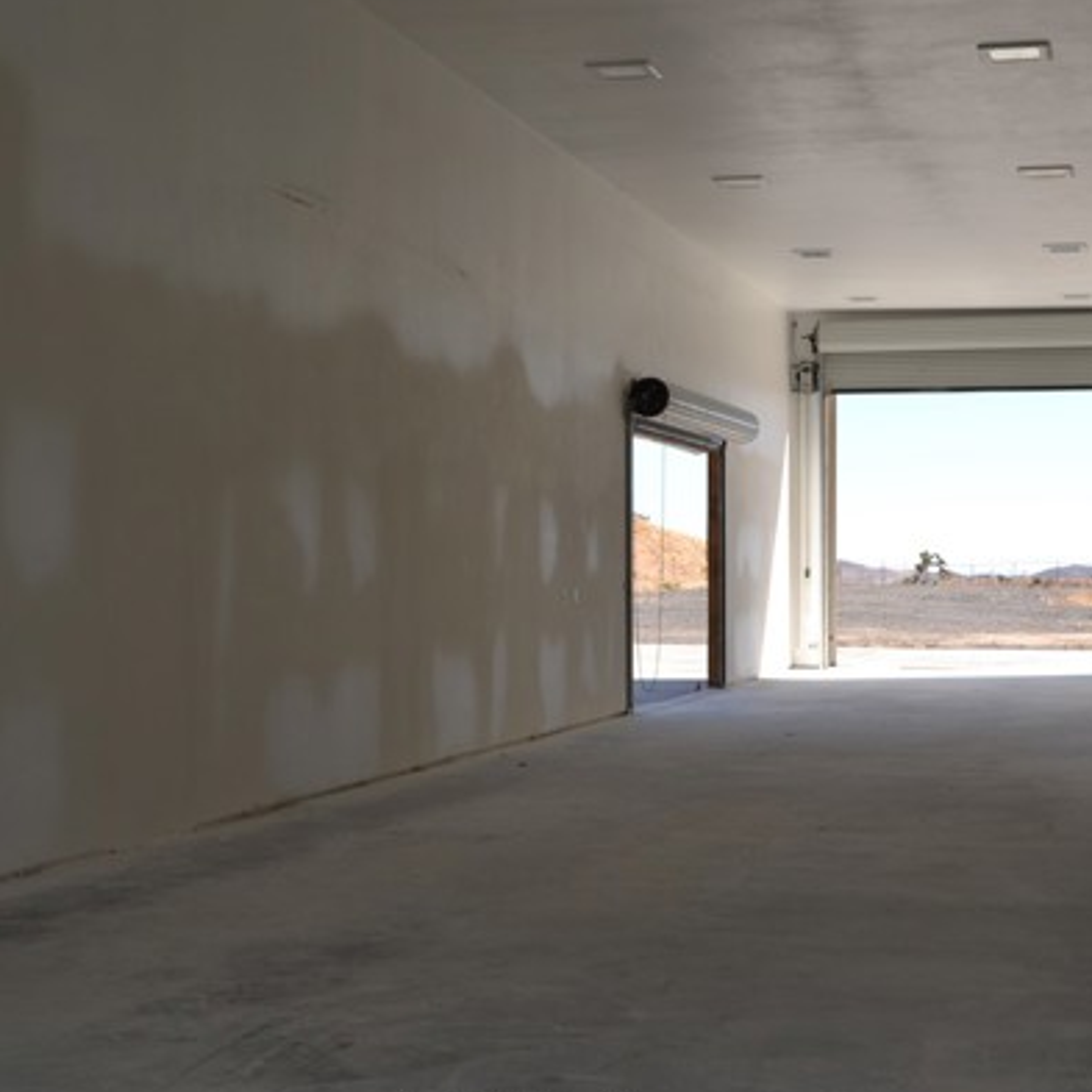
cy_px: 571
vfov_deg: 31.6
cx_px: 486
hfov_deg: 31.6
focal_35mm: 54
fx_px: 1927
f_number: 5.6
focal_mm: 26
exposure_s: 1/200
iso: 100
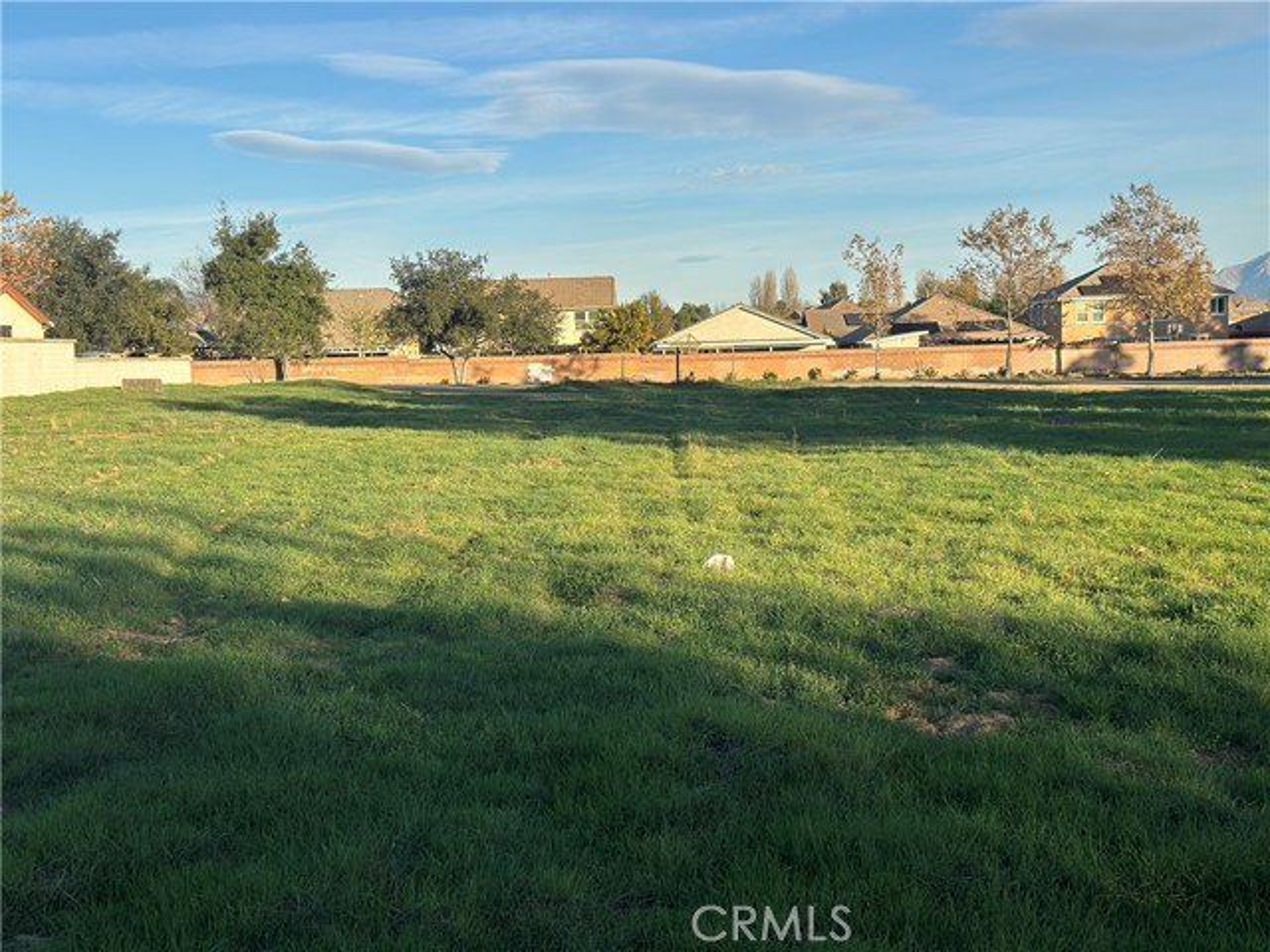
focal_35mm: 48
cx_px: 635
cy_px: 476
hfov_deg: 39.7
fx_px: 1761
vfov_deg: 30.3
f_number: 1.78
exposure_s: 1/3597
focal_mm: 6.86
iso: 80
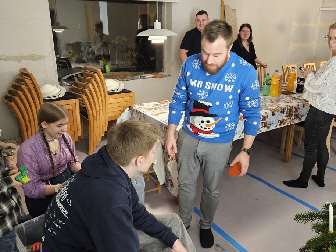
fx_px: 281
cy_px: 115
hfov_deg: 61.7
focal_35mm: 29
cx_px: 173
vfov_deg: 48.2
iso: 640
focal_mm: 5.4
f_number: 1.8
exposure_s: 1/25
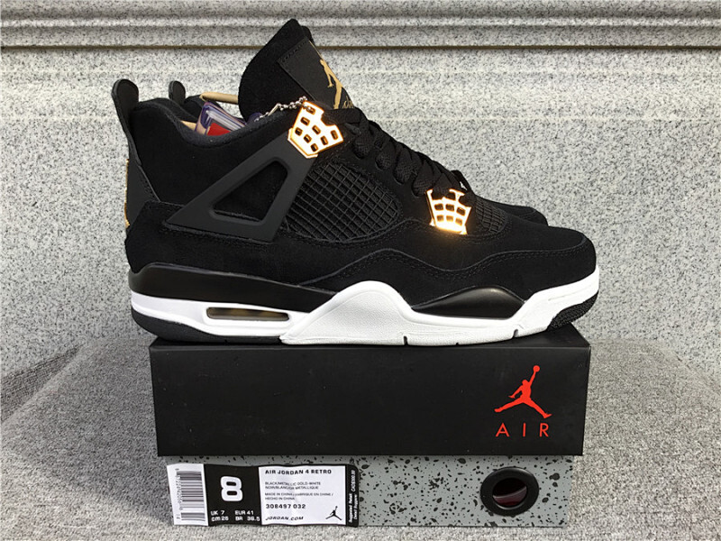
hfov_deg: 58.4
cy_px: 270
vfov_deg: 45.4
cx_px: 360
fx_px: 646
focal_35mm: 31
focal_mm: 3.3
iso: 25
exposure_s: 1/130
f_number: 2.4
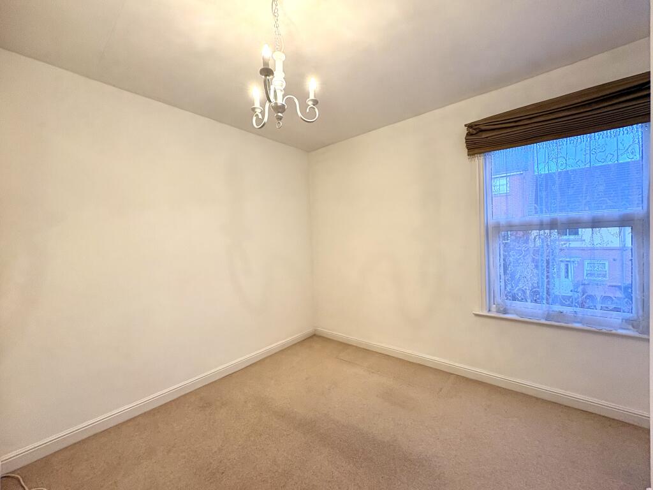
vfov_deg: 85.7
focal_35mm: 14
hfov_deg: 102.1
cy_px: 245
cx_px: 326
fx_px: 264
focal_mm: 2.22
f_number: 2.2
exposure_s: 1/100
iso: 200
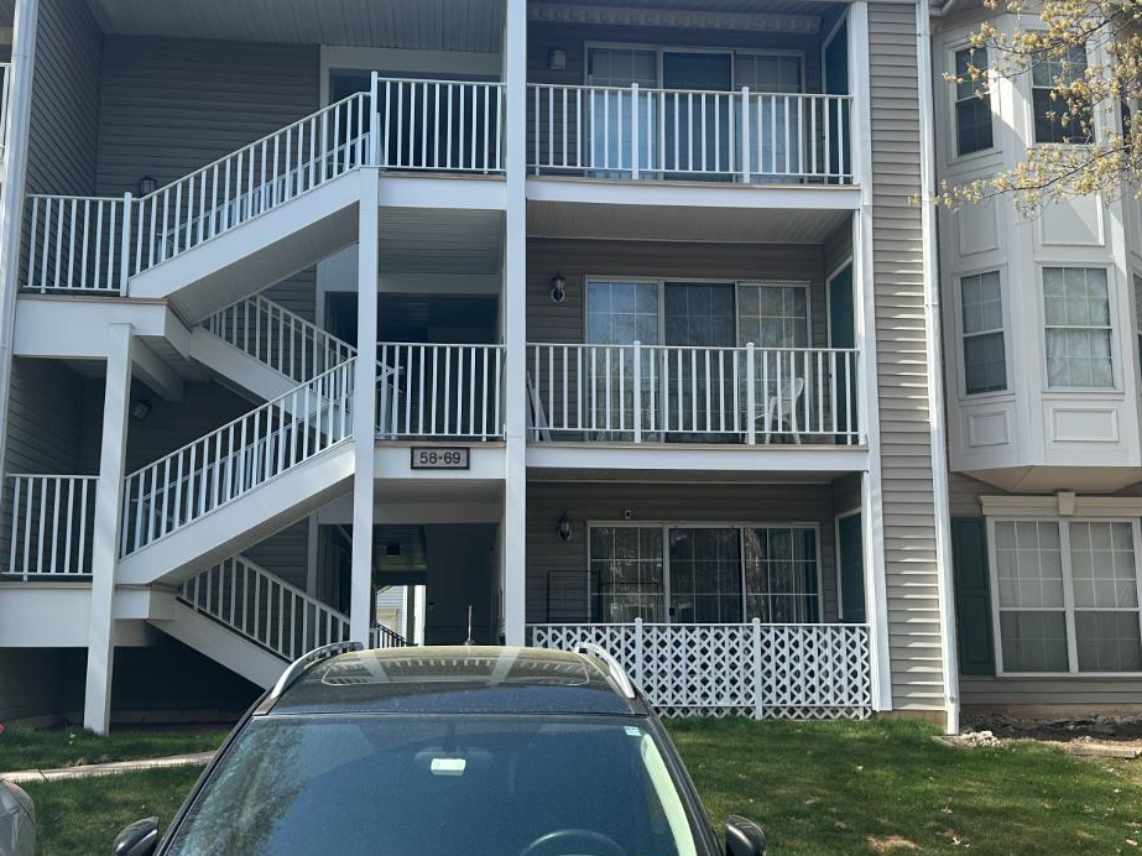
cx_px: 565
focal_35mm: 39
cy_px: 431
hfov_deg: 47.9
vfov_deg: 36.8
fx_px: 1286
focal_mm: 6.86
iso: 80
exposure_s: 1/1779
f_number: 1.78
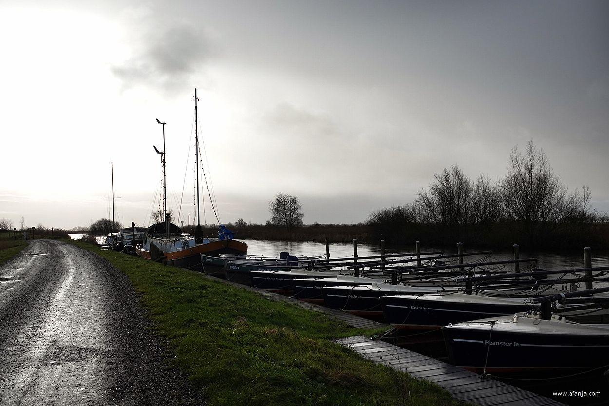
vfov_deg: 43.6
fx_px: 507
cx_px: 304
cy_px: 203
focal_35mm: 30
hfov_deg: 61.9
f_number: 5
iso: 200
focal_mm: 11.03
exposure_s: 1/1600
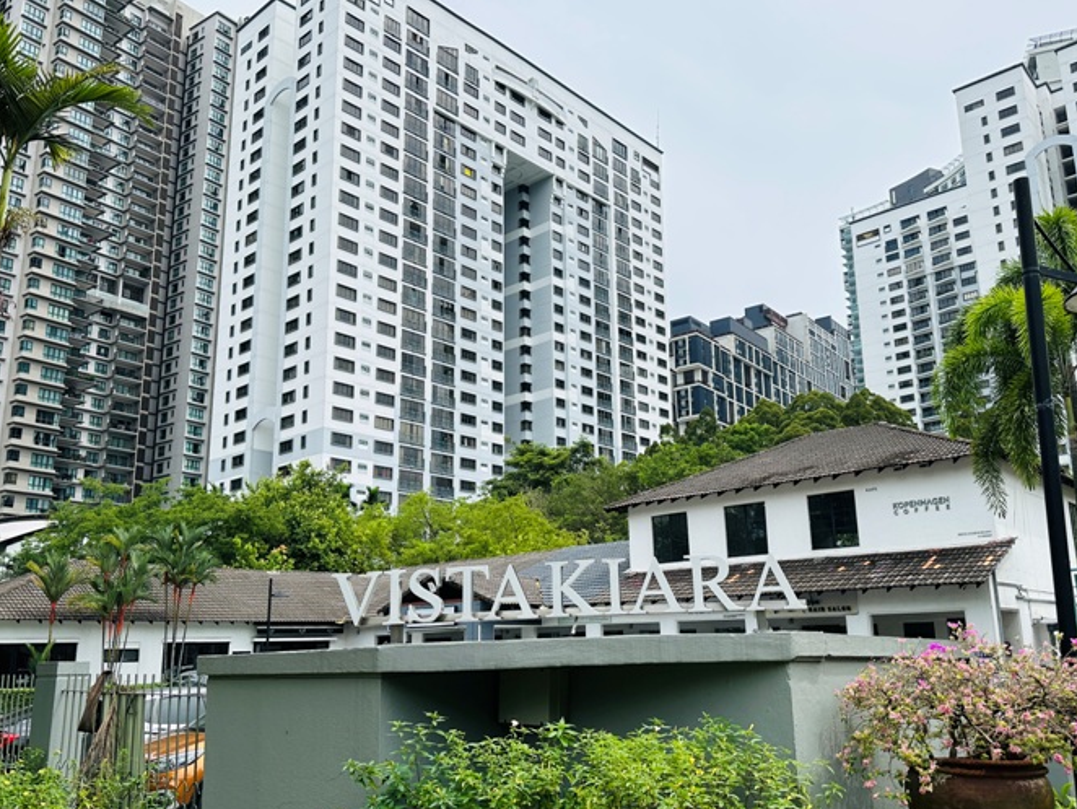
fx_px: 903
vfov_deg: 48.2
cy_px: 435
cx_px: 569
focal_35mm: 29
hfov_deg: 61.6
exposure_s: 1/4348
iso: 80
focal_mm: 6.86
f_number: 1.78
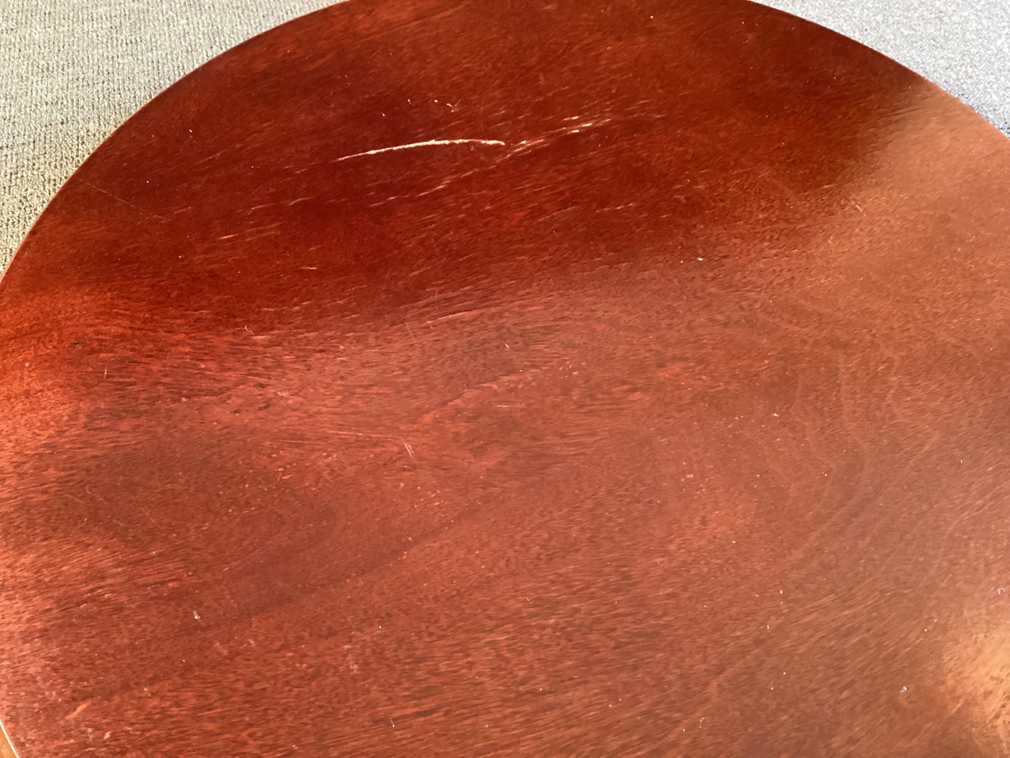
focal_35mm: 31
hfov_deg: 58.3
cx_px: 505
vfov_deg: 45.4
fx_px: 905
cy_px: 379
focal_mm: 3.3
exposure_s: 1/40
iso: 400
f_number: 2.4
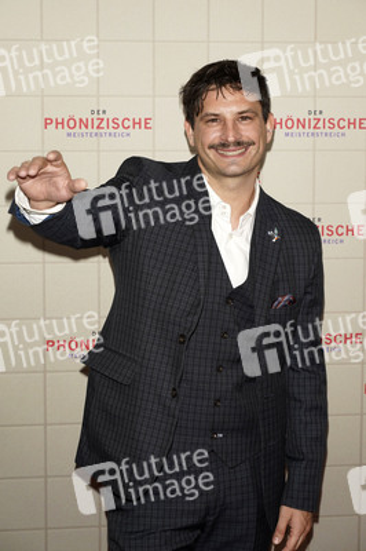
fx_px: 1207
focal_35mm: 79
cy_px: 276
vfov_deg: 25.7
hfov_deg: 17.2
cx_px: 183
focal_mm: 79
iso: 320
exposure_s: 1/160
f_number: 7.1
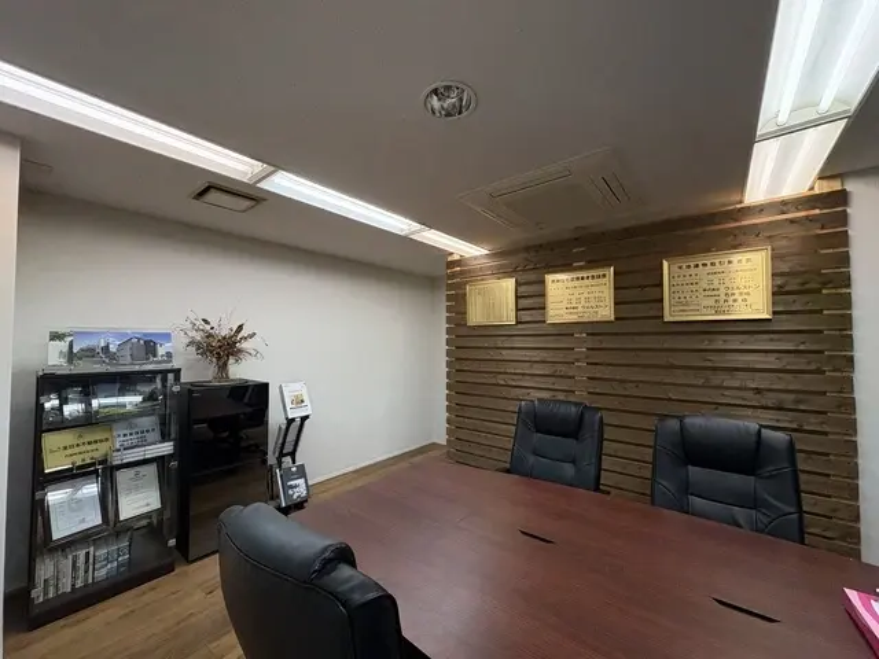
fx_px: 356
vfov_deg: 85.7
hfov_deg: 102.1
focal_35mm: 14
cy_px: 330
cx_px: 440
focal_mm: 2.22
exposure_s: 1/100
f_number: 2.2
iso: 200
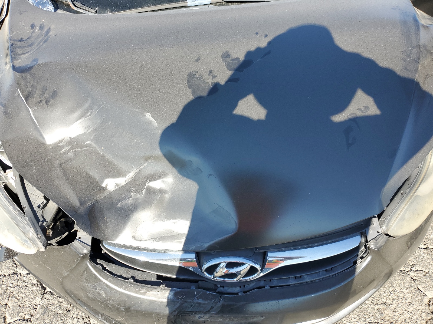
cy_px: 162
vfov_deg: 53.1
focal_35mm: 26
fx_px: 325
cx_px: 216
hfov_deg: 67.3
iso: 50
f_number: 1.5
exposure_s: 1/588
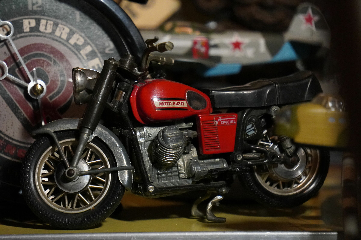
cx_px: 180
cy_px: 120
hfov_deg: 6.5
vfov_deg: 4.4
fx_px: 3159
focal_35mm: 315
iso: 6400
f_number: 7.1
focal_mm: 210
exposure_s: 1/100
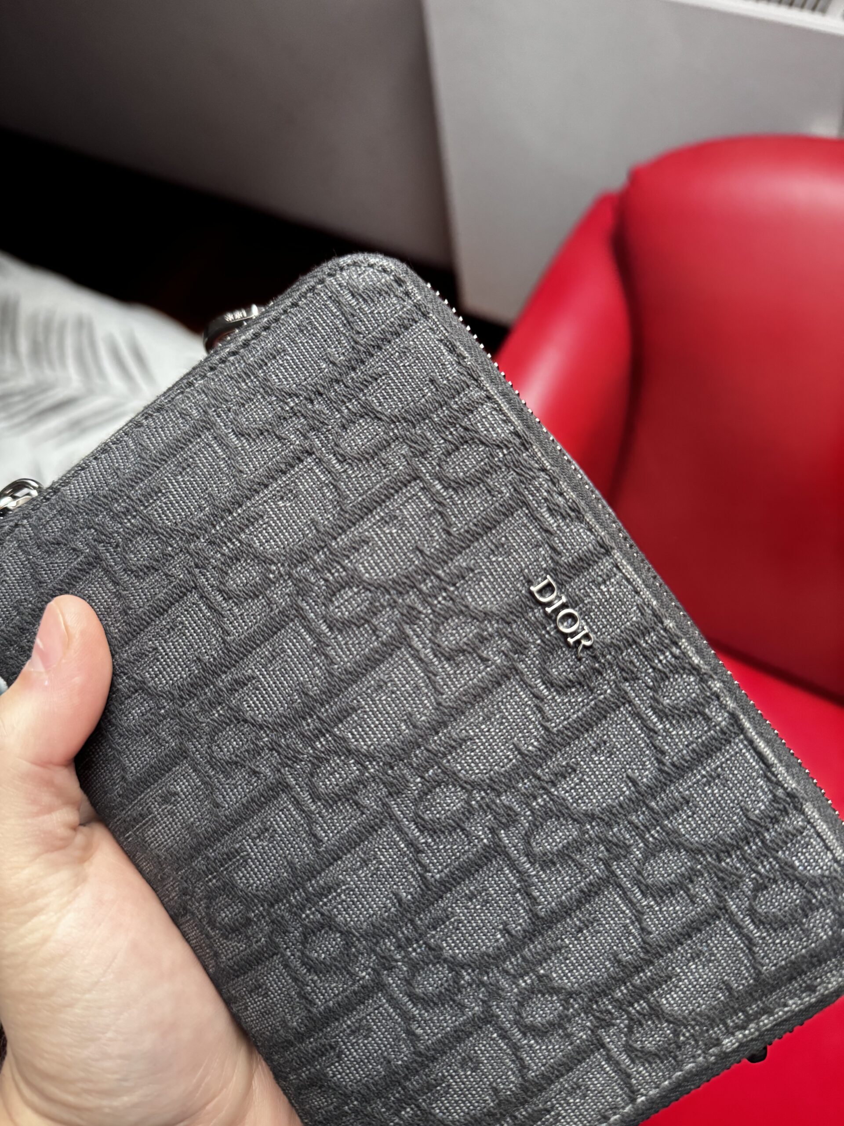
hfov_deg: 56.8
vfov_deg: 71.6
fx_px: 780
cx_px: 422
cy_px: 563
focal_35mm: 24
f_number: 1.78
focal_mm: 6.76
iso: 640
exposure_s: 1/60
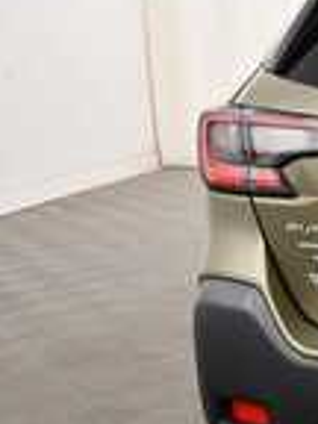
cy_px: 213
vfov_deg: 27.0
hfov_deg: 17.0
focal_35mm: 72
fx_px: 882
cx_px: 562
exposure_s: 1/125
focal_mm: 18
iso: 1100
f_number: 5.3
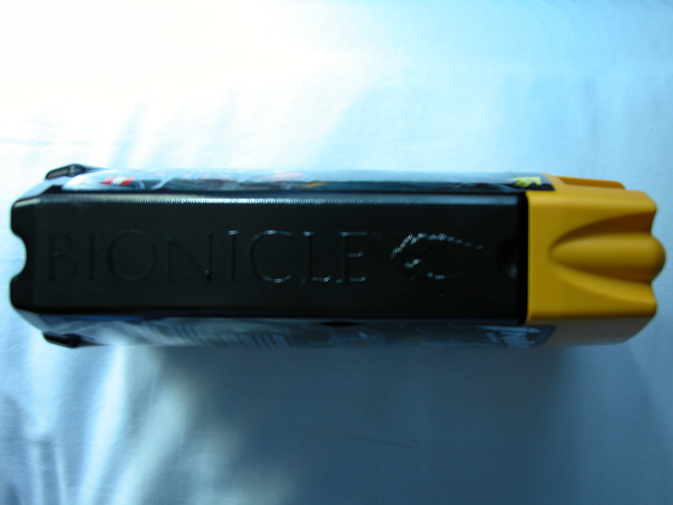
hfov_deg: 42.1
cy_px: 252
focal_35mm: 45
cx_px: 336
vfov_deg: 32.2
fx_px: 875
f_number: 3
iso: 108
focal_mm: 11.6
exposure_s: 1/4.2
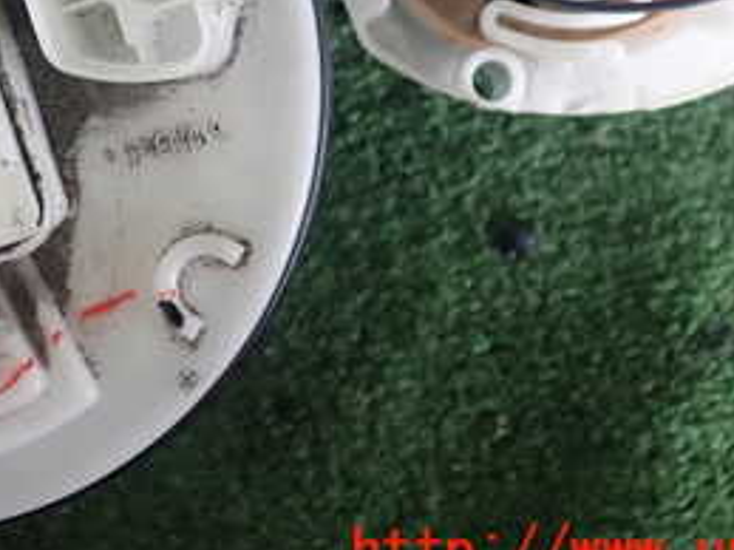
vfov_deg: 17.6
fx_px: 1717
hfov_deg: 23.8
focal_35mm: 81
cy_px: -48
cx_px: 142
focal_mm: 6.42
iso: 400
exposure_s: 1/125
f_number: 2.6
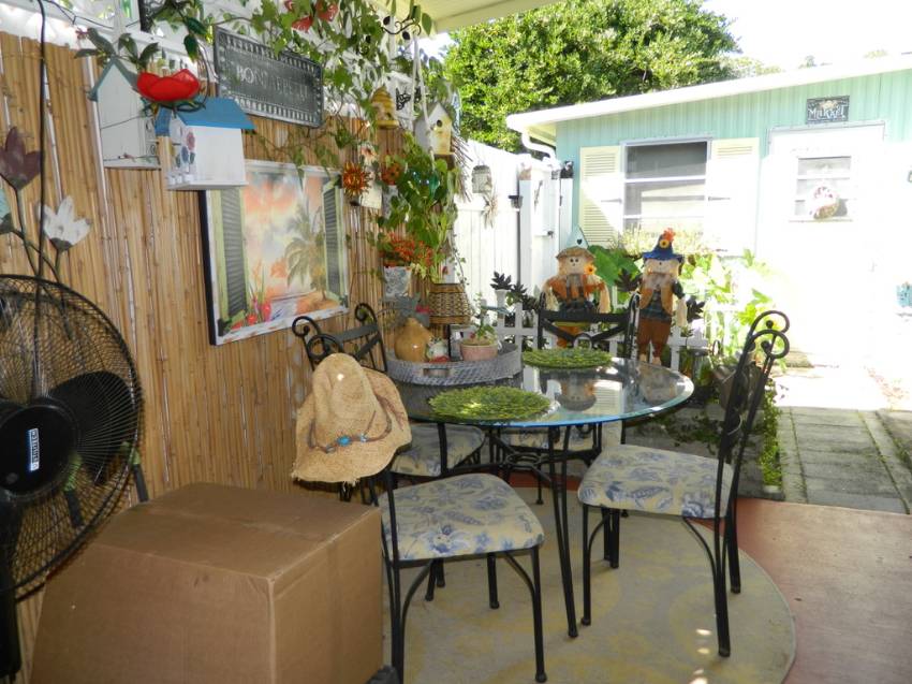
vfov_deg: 54.9
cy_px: 342
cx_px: 456
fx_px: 658
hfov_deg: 69.4
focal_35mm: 25
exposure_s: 1/125
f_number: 3.1
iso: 80
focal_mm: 4.5
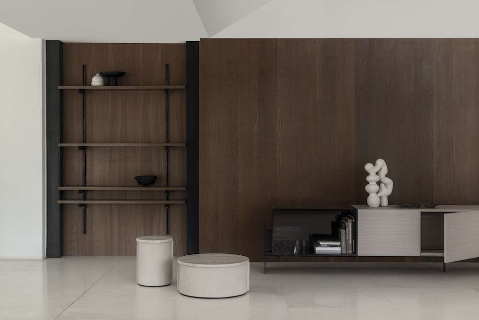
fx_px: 732
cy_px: 160
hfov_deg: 36.2
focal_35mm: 55
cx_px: 240
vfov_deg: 24.6
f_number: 18
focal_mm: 55
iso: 50
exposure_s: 6
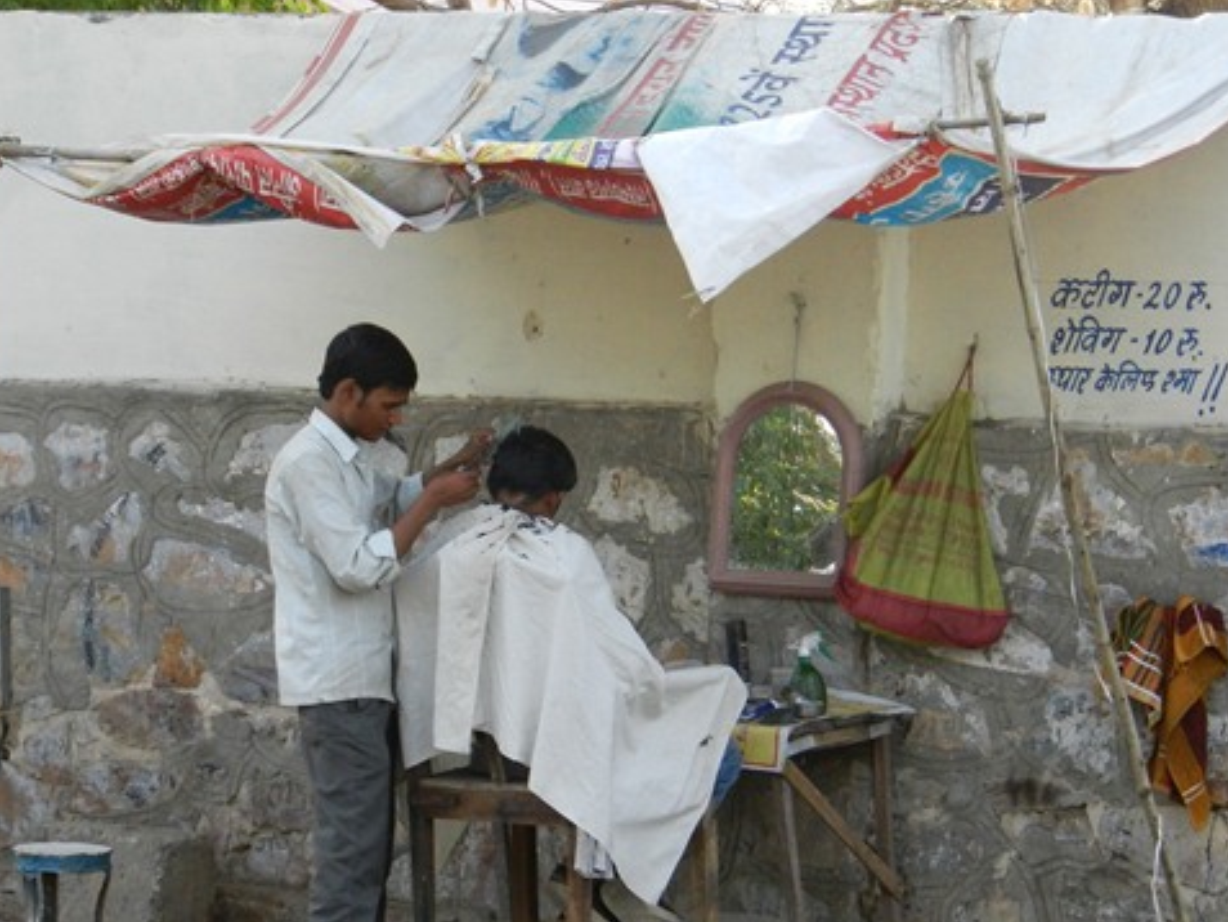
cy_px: 513
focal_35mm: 165
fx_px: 5855
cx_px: 677
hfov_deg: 12.0
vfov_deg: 9.0
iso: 450
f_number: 5.1
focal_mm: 22.2
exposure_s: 1/250
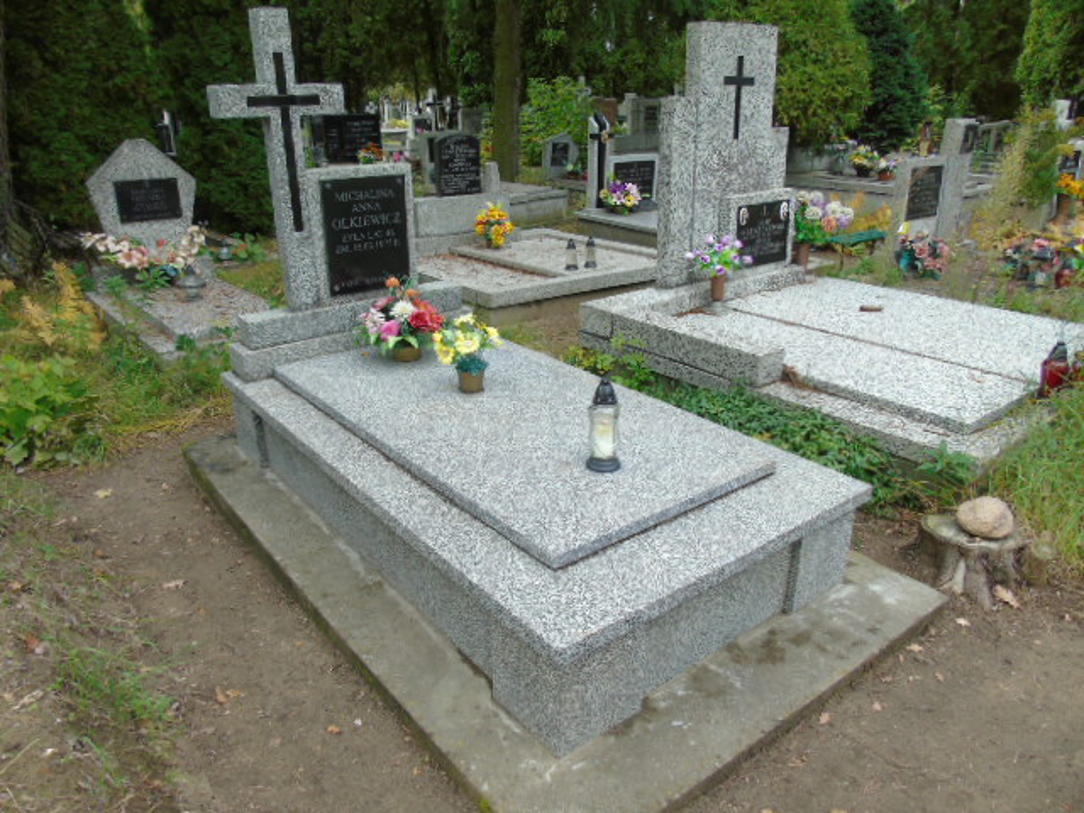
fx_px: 783
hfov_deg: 69.4
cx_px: 542
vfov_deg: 54.9
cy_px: 406
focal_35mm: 25
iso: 80
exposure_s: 1/100
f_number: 3.4
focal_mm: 4.4
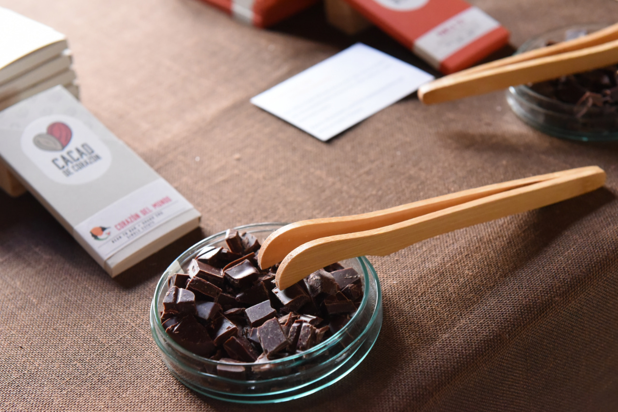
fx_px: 1133
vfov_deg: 20.6
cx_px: 309
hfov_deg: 30.5
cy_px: 206
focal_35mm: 66
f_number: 7.1
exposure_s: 1/250
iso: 10000
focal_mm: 66
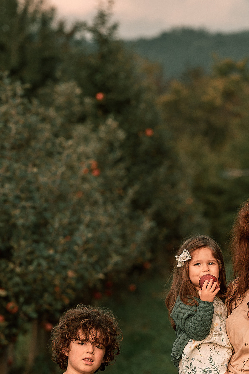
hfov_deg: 4.3
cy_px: 376
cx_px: 242
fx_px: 3310
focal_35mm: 319
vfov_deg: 6.4
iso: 100
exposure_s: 1/640
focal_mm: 135
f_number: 4
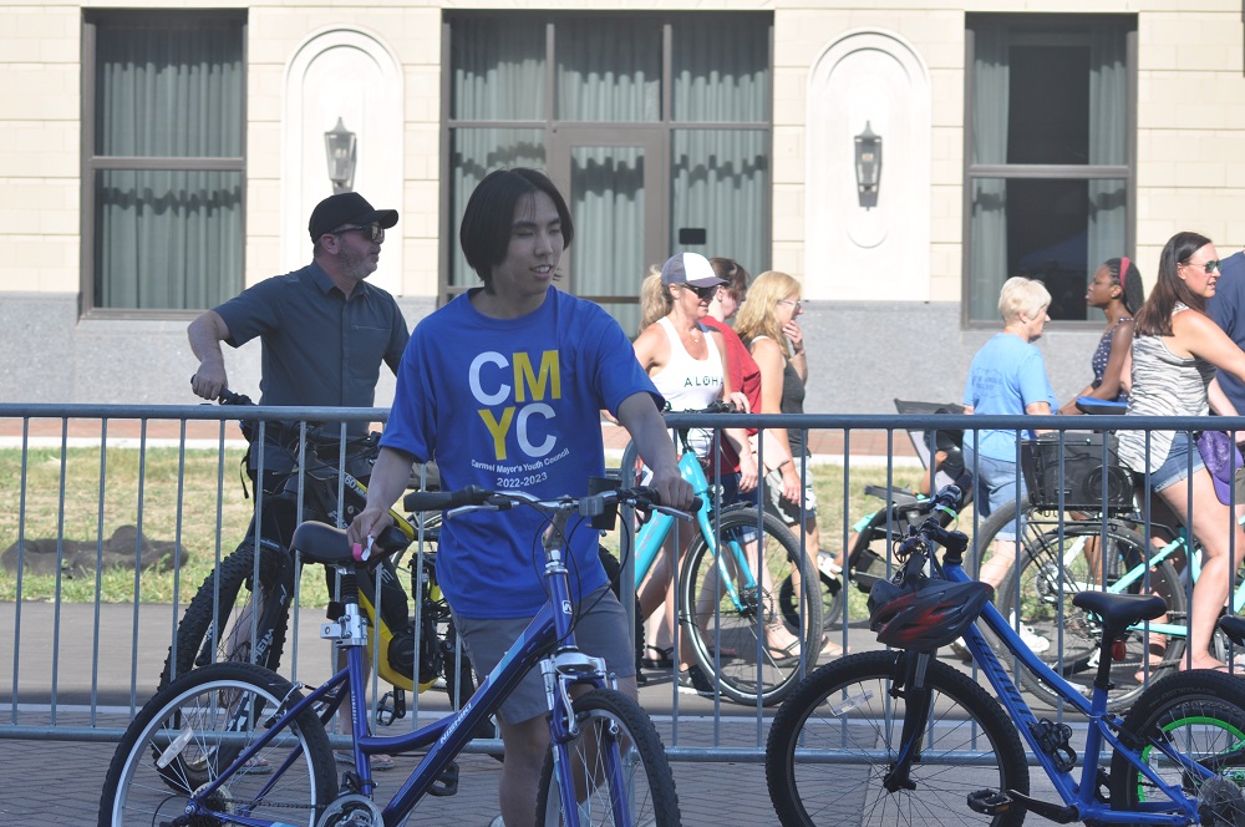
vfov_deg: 13.0
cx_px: 622
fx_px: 3627
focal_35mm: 105
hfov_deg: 19.5
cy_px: 414
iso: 200
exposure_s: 1/500
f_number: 5.6
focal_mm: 70
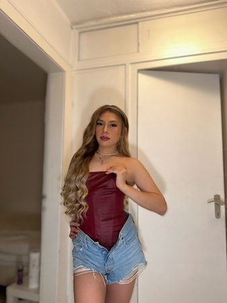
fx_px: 210
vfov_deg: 71.6
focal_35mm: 24
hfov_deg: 56.9
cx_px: 114
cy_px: 152
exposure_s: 1/39
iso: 125
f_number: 1.78
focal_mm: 6.86
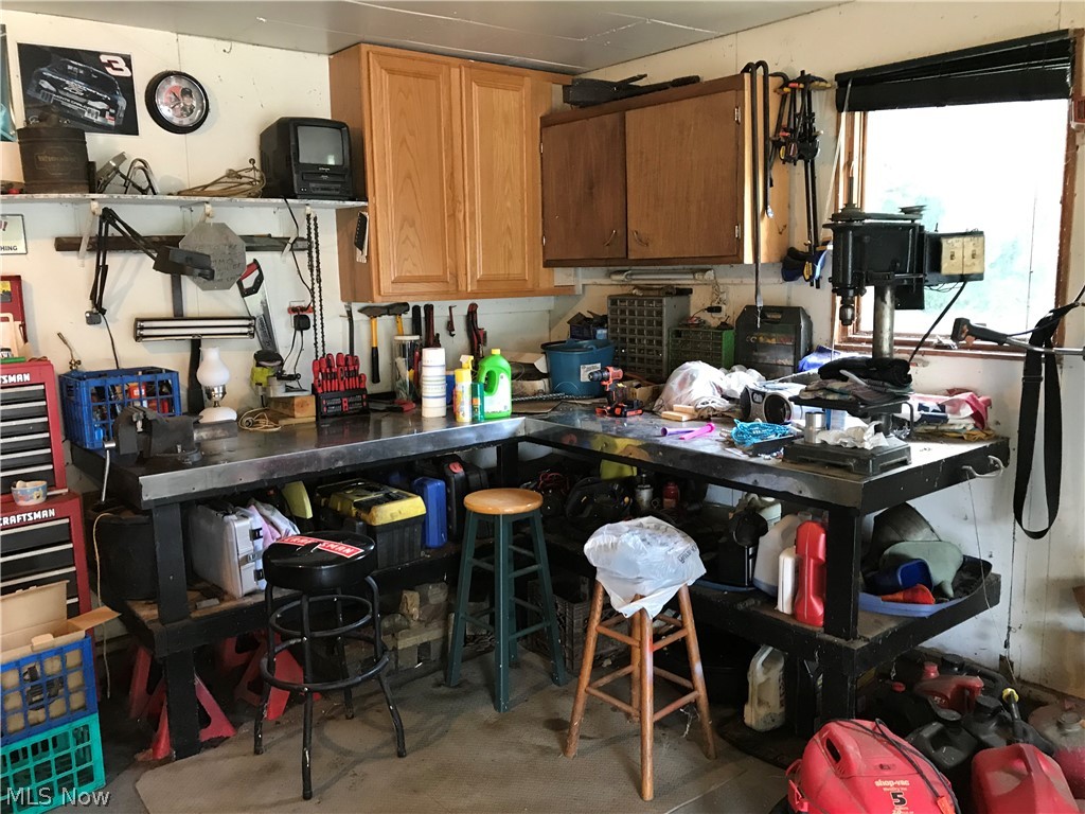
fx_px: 878
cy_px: 407
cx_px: 542
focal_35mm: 28
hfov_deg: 63.4
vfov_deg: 49.7
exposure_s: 1/15
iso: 50
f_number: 1.8
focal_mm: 3.99
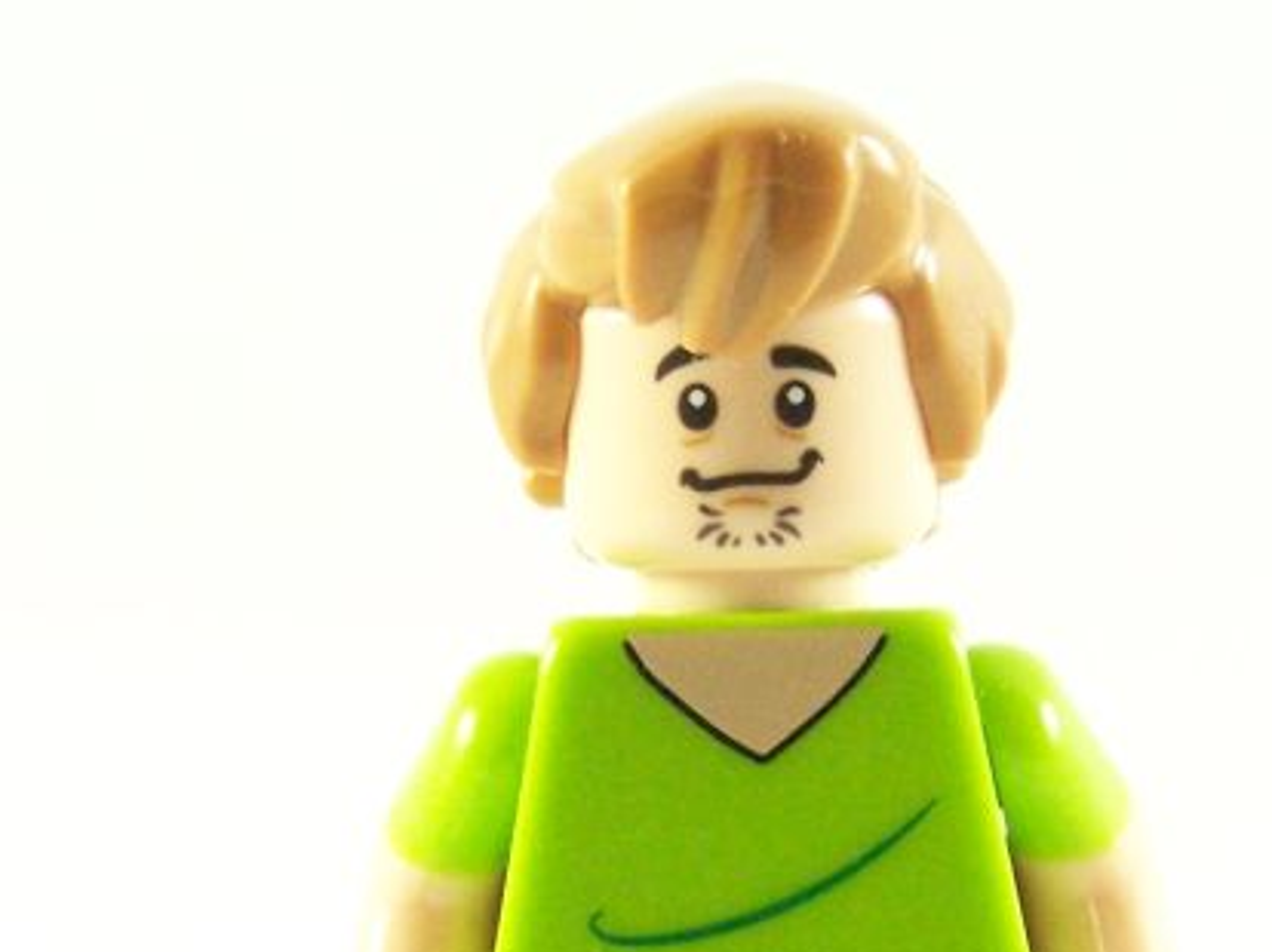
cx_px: 783
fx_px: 9548
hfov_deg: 7.6
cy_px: 872
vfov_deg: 5.7
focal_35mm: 260
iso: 400
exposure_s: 1/60
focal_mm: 17.5
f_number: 3.6
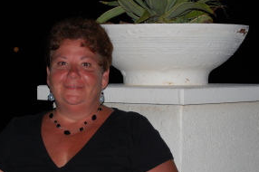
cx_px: 91
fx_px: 933
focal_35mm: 130
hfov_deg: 15.8
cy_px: 103
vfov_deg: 10.5
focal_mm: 55
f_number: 4
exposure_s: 1/60
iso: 400
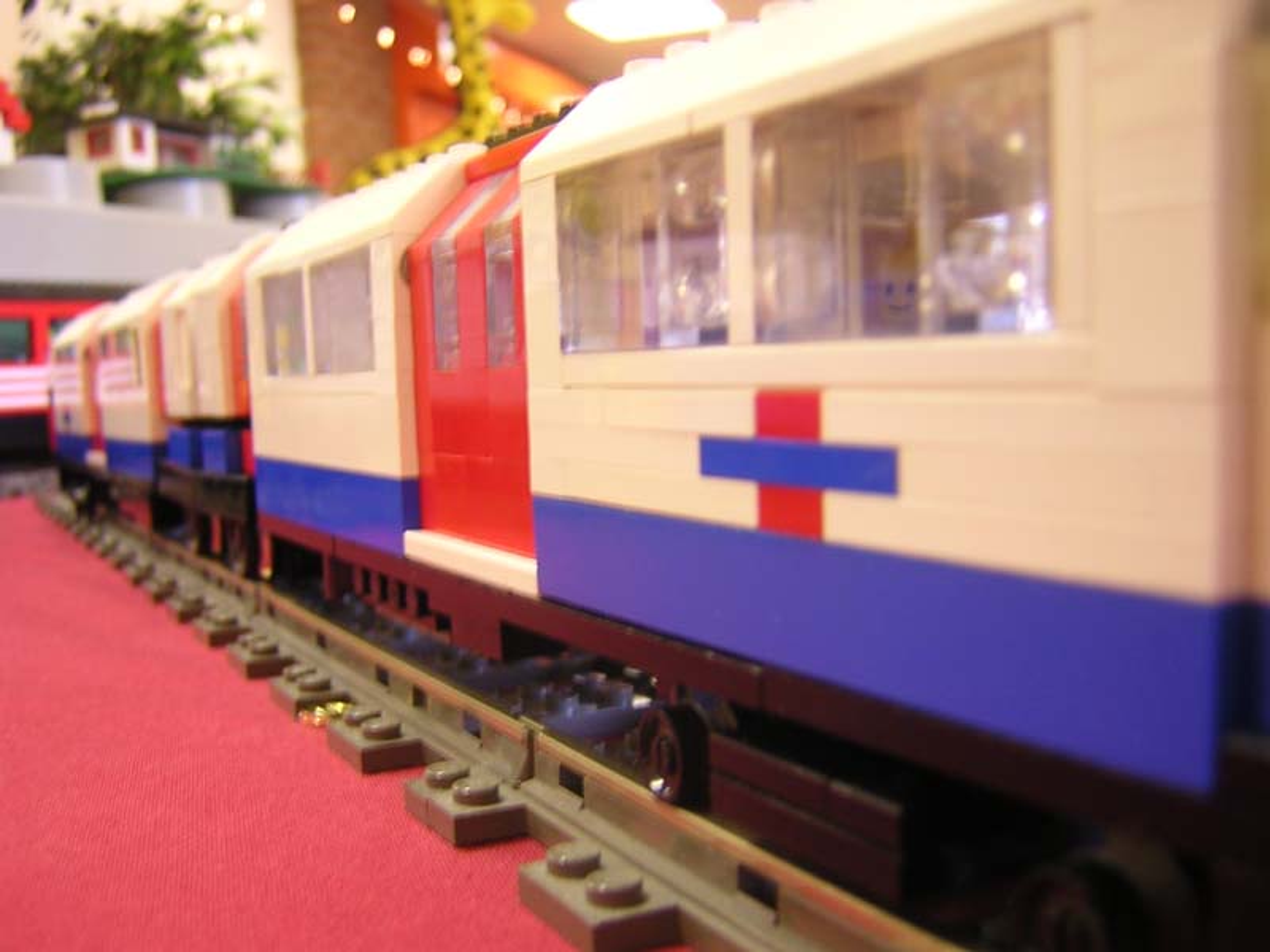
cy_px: 476
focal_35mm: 36
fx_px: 1321
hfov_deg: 51.4
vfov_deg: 39.7
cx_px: 635
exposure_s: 1/3.8
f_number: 2.6
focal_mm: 4.7
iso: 116
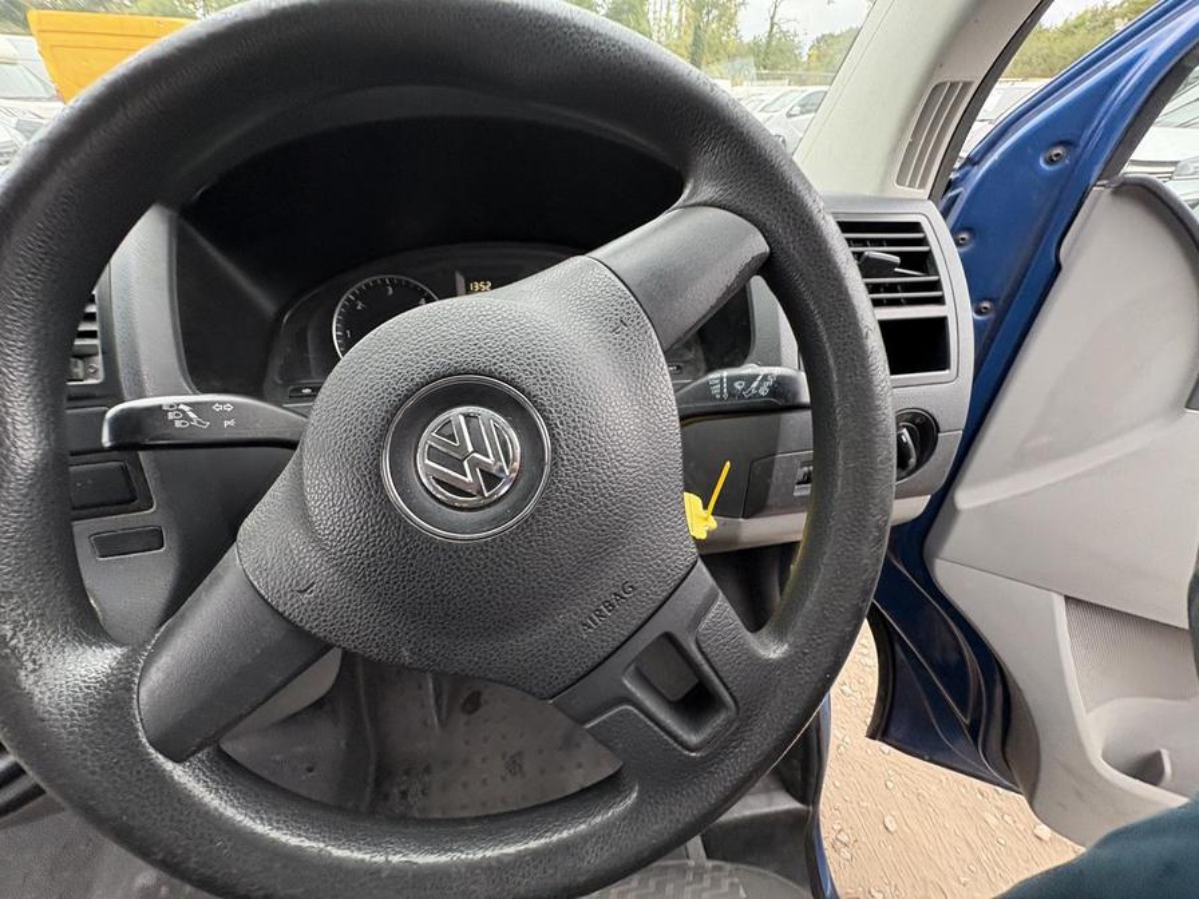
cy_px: 450
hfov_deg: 102.1
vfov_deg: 85.7
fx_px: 485
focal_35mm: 14
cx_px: 600
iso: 200
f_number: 2.2
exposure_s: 1/99
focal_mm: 2.22
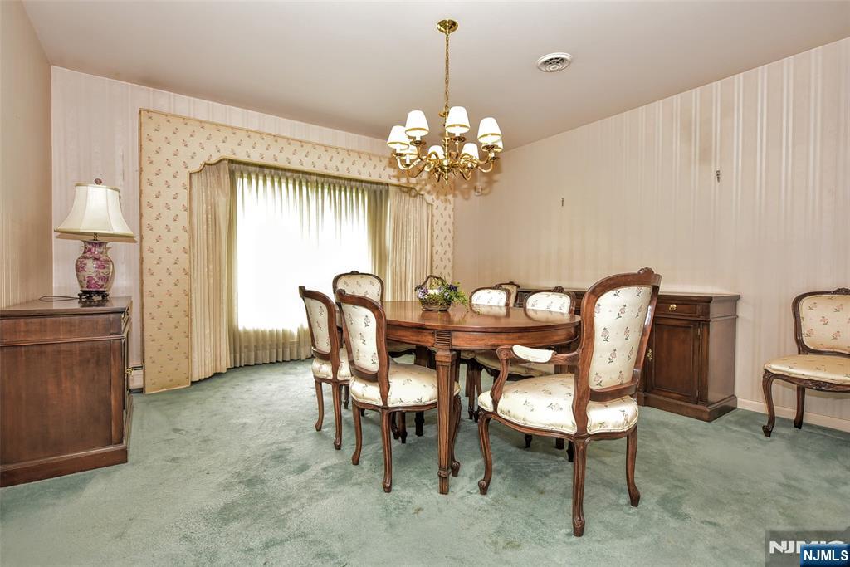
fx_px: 401
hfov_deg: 93.3
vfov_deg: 70.5
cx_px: 425
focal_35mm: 17
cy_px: 284
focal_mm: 17
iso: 1000
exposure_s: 1/40
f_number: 2.8
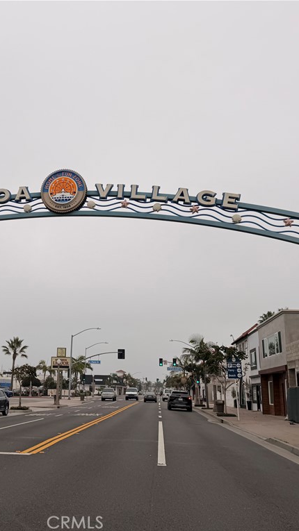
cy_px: 266
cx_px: 79
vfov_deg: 56.6
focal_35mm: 35
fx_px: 494
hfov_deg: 33.1
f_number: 1.78
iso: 80
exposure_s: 1/3584
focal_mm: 6.76
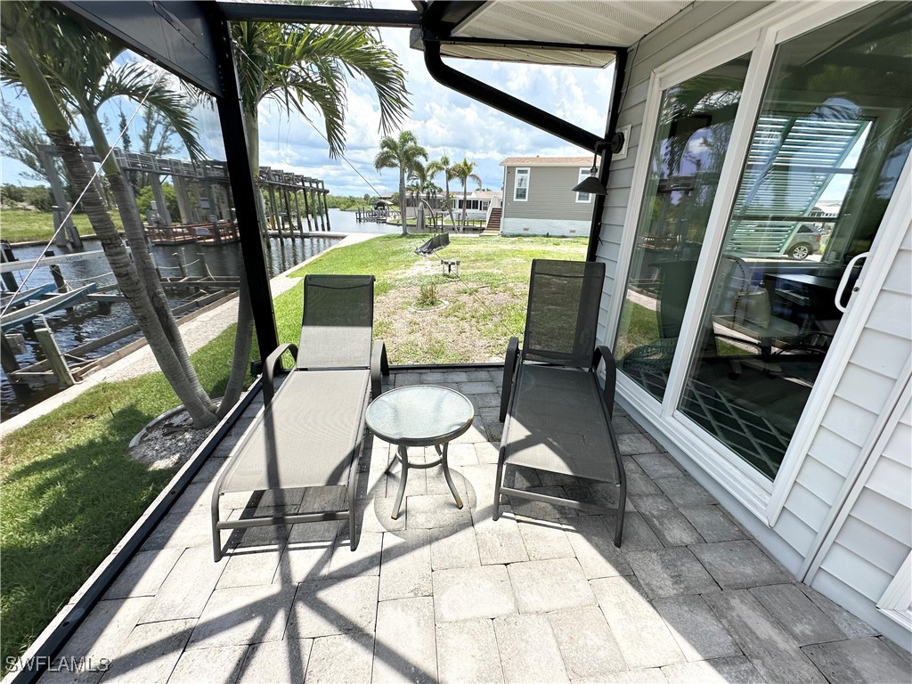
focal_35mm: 14
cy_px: 342
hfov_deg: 102.1
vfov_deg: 85.7
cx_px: 456
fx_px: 369
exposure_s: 1/861
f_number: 2.2
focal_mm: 2.22
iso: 40
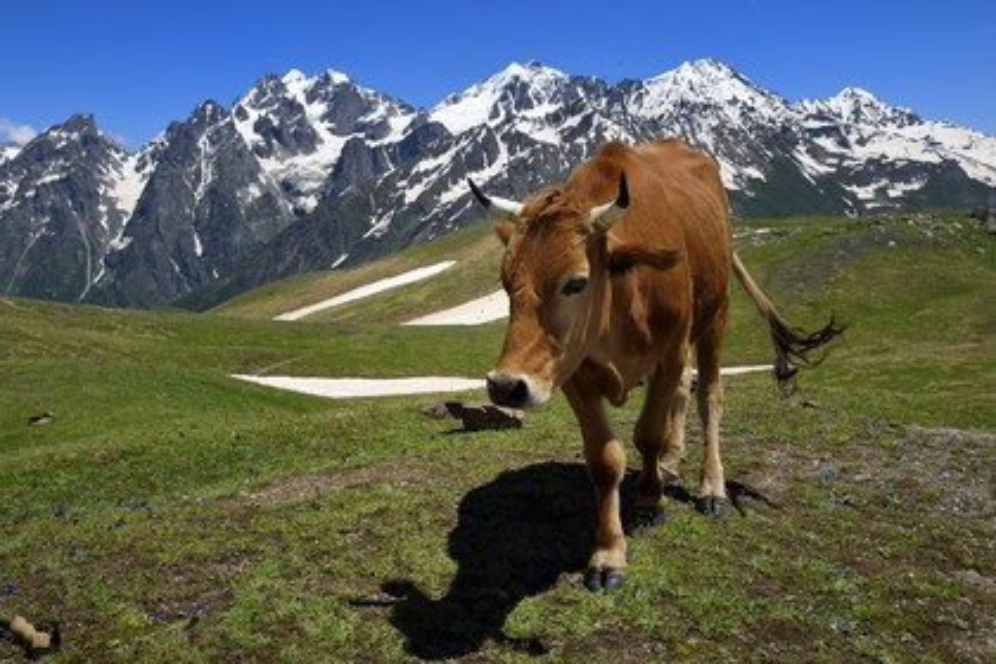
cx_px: 498
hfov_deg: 43.6
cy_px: 332
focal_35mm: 45
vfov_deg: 29.9
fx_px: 1245
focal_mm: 45
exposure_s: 1/250
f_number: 14
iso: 200
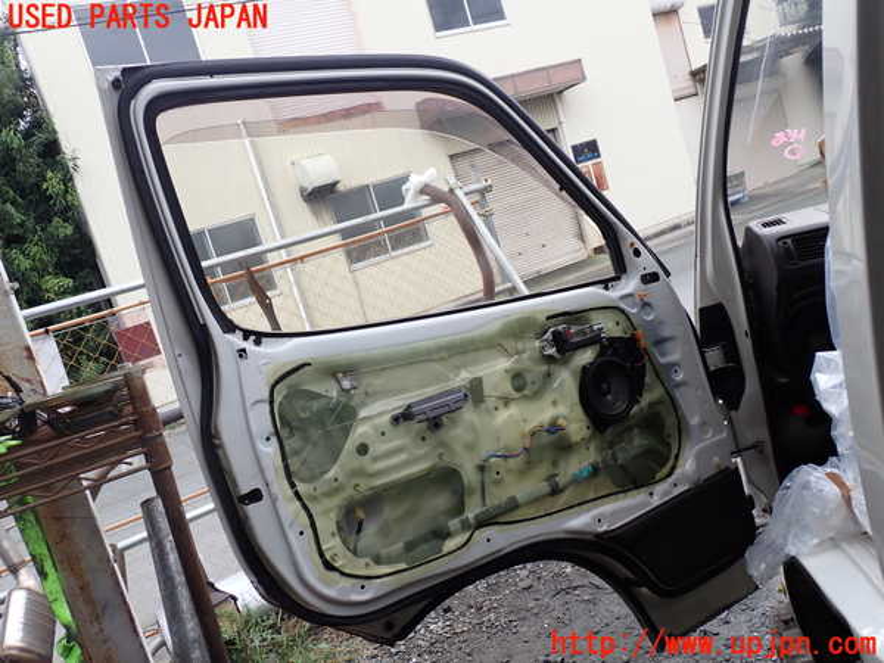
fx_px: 766
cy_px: 332
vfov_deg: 46.8
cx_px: 442
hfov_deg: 60.0
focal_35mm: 30
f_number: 3.2
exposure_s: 1/100
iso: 100
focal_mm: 5.4
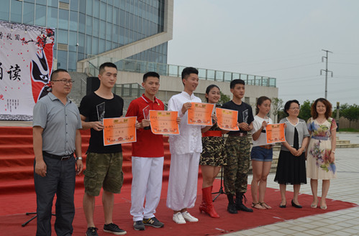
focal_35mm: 45
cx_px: 180
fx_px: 447
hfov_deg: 43.7
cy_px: 118
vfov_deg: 29.6
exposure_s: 1/180
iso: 100
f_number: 8
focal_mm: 30
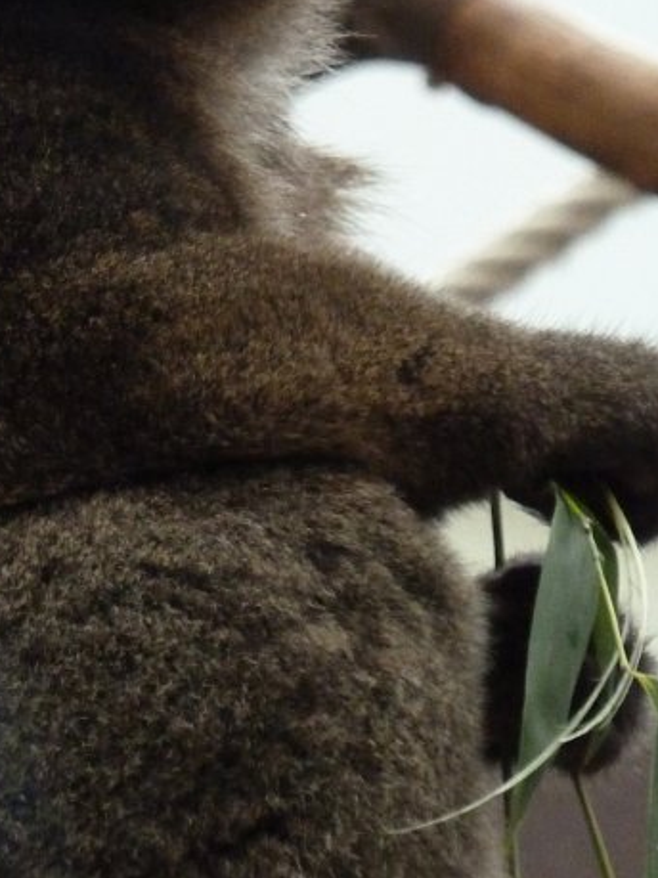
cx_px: -57
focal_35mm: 406
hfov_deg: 3.7
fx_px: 10295
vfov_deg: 4.9
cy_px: 54
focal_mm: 29.9
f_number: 4.5
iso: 800
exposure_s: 1/200
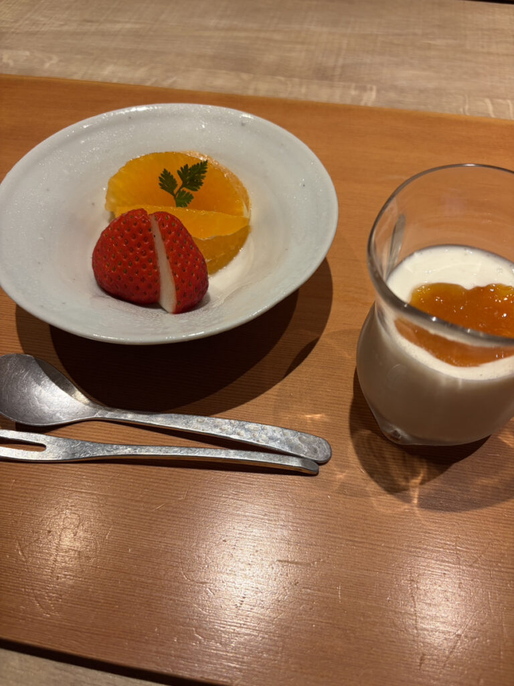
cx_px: 257
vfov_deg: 67.3
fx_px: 515
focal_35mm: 26
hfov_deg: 53.1
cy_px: 343
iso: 64
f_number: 1.6
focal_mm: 5.96
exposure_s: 1/60
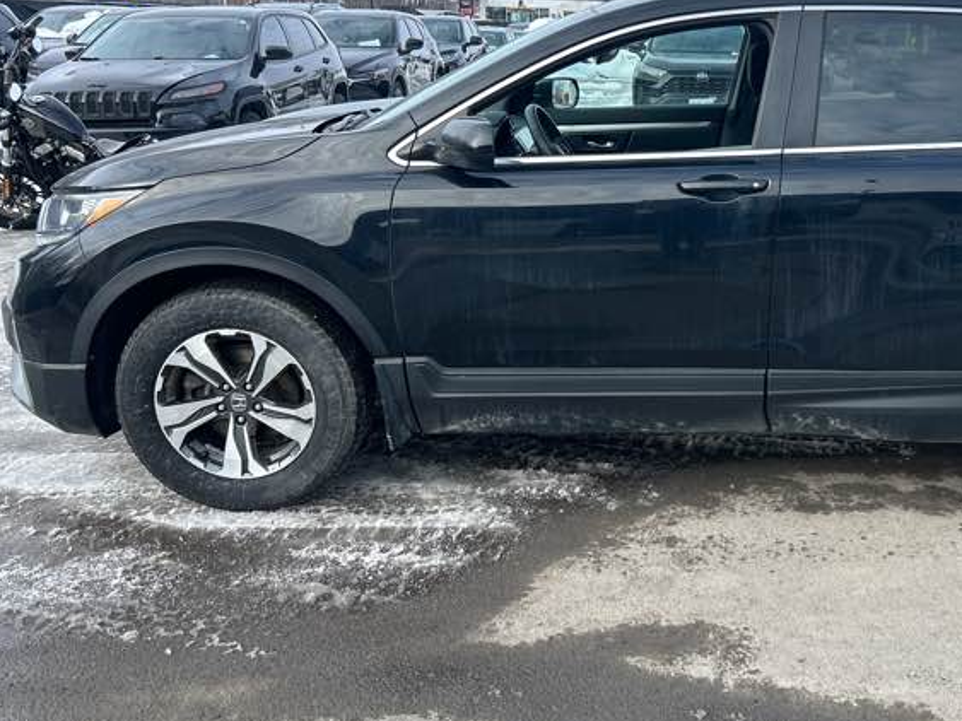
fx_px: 1084
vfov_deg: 36.6
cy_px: 276
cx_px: 707
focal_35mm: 39
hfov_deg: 46.4
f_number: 1.5
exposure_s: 1/1171
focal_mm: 5.7
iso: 50
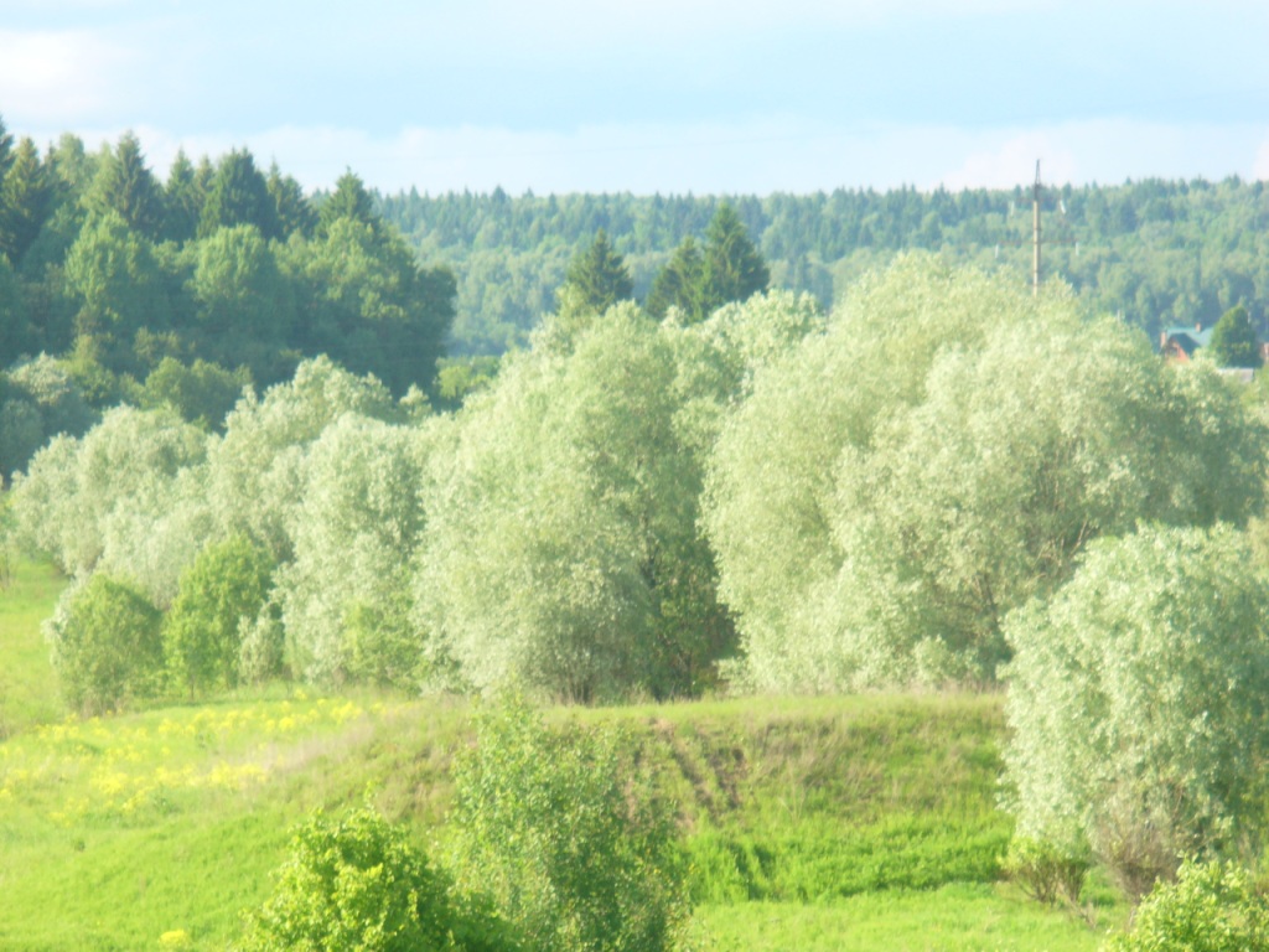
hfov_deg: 8.9
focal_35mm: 222
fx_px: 8138
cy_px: 476
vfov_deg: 6.7
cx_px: 634
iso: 80
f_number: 4.5
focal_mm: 36.6
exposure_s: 1/125
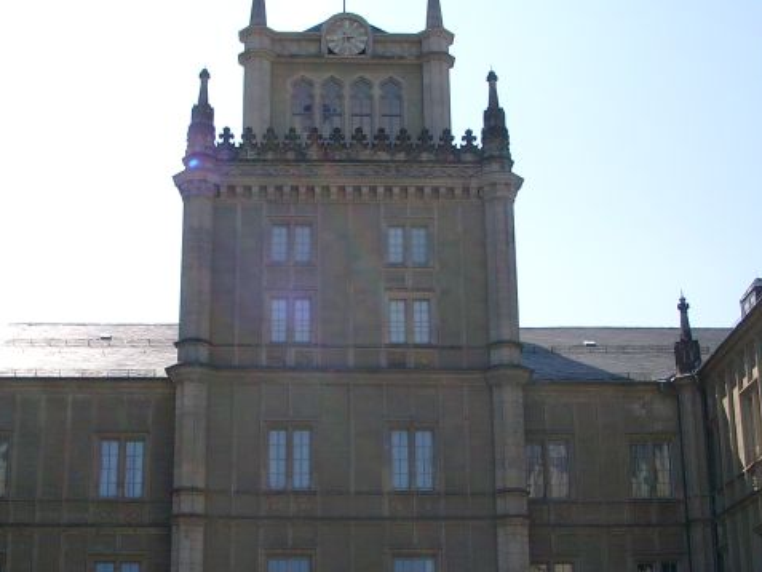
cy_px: 363
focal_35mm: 57
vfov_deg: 25.6
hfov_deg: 33.7
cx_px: 343
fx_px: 1255
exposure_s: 1/617
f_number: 4
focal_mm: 7.13
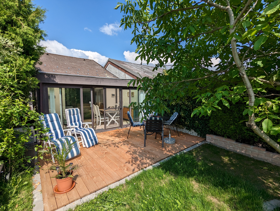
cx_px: 140
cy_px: 106
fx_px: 130
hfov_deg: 94.4
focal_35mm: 16
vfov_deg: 78.2
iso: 45
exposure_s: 1/2119
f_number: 2.2
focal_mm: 2.35
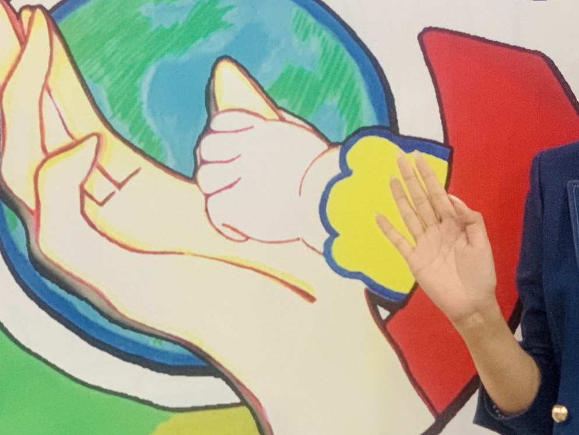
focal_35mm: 134
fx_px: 2242
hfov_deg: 14.6
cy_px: 81
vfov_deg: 11.0
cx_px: 490
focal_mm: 6
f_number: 2.4
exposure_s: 1/60
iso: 200
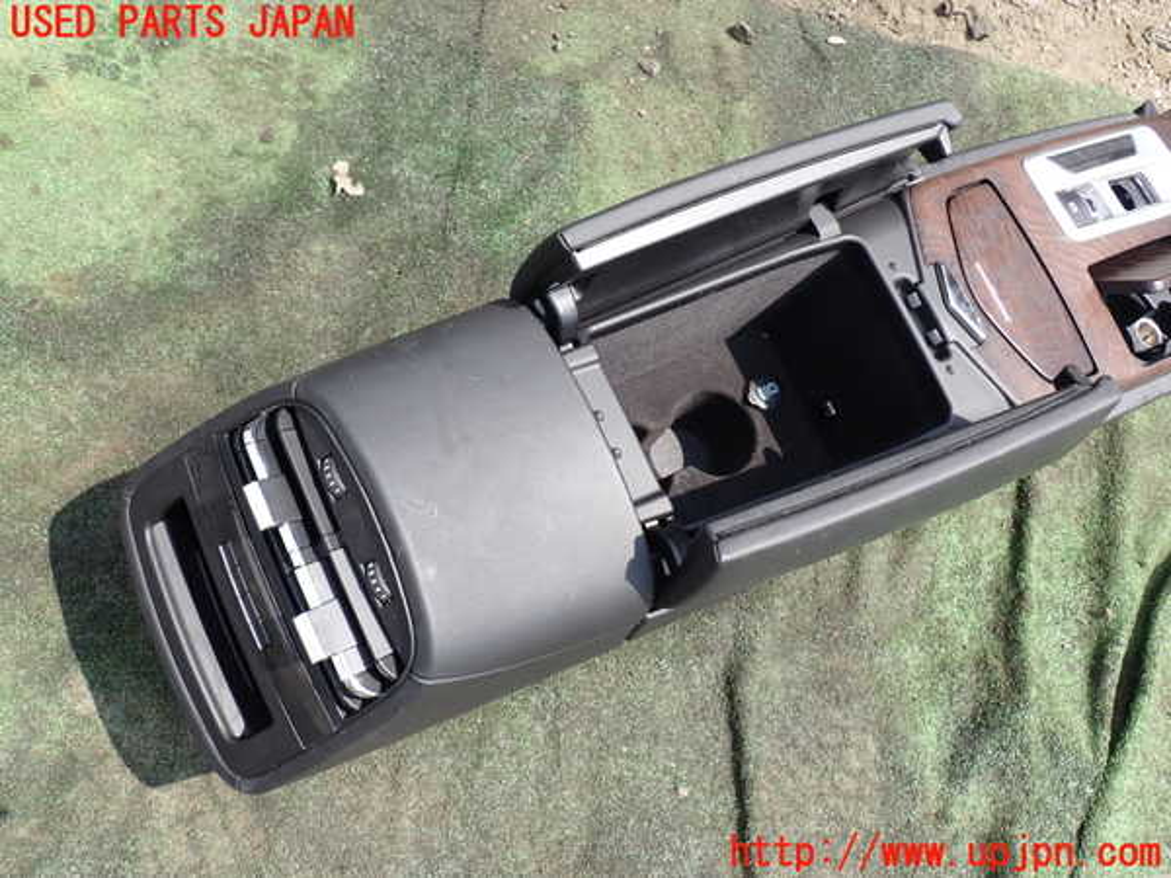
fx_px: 1015
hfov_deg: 60.0
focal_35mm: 30
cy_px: 439
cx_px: 586
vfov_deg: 46.8
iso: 100
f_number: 3.2
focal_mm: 5.4
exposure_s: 1/400
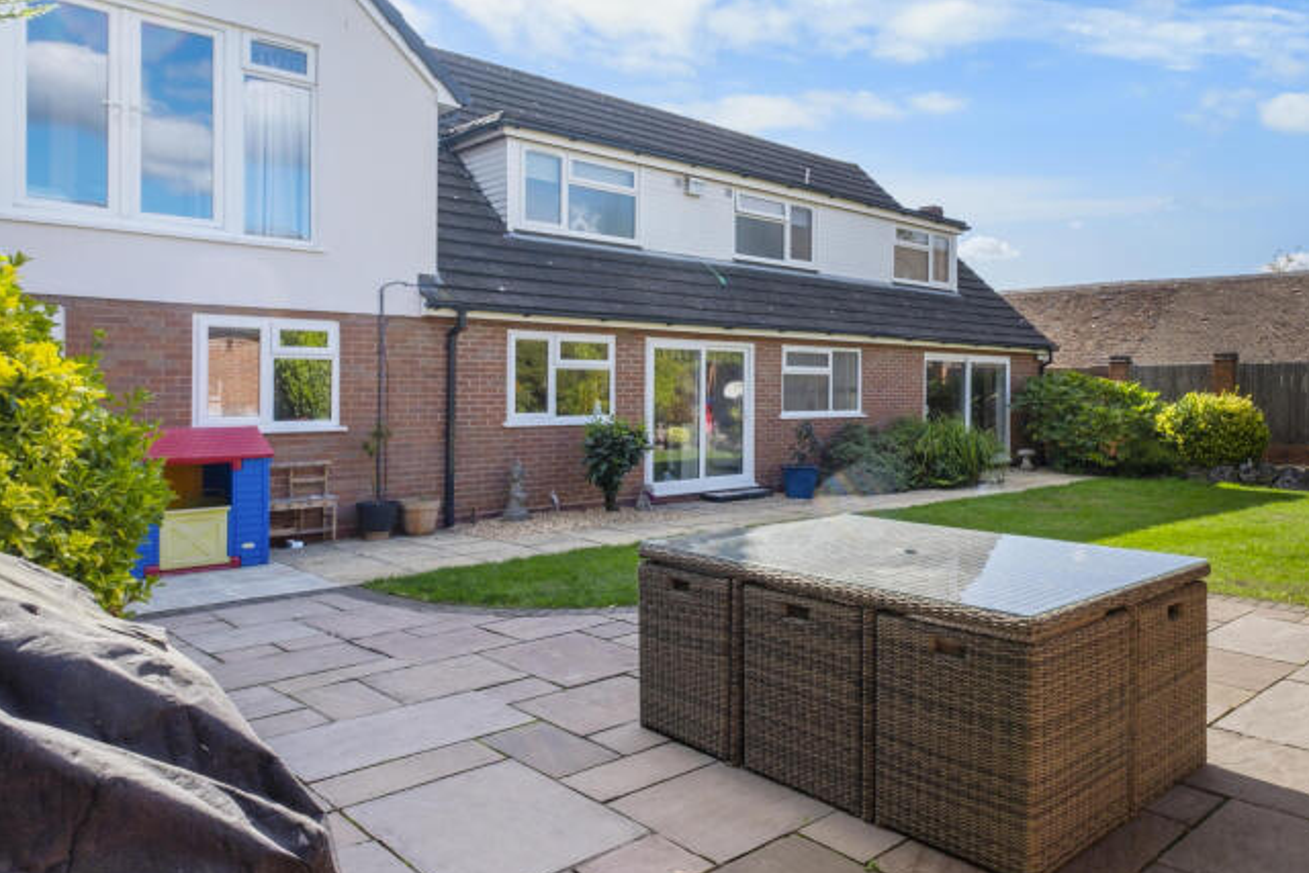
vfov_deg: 53.1
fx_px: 873
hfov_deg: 71.7
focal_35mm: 24
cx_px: 863
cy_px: 453
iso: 160
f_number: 8
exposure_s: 1/160
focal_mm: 10
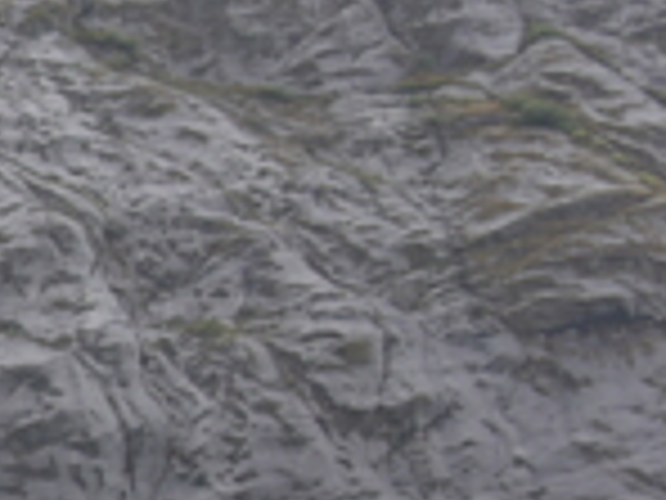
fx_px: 5426
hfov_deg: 6.0
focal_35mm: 282
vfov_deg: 5.2
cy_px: 941
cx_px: -1858
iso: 100
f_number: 4.5
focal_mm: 34
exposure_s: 1/80
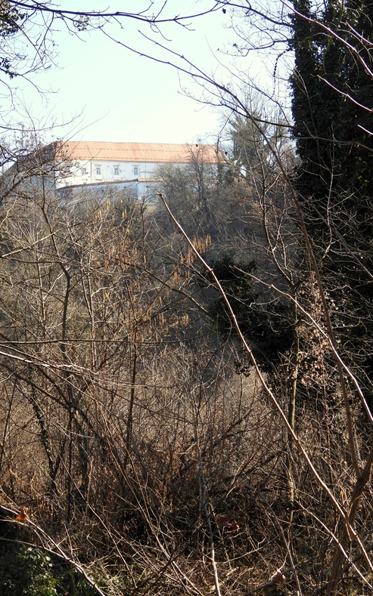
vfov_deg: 24.1
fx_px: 1399
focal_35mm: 86
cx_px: 150
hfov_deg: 15.2
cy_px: 298
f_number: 3.5
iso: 100
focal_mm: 14.3
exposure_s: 1/400
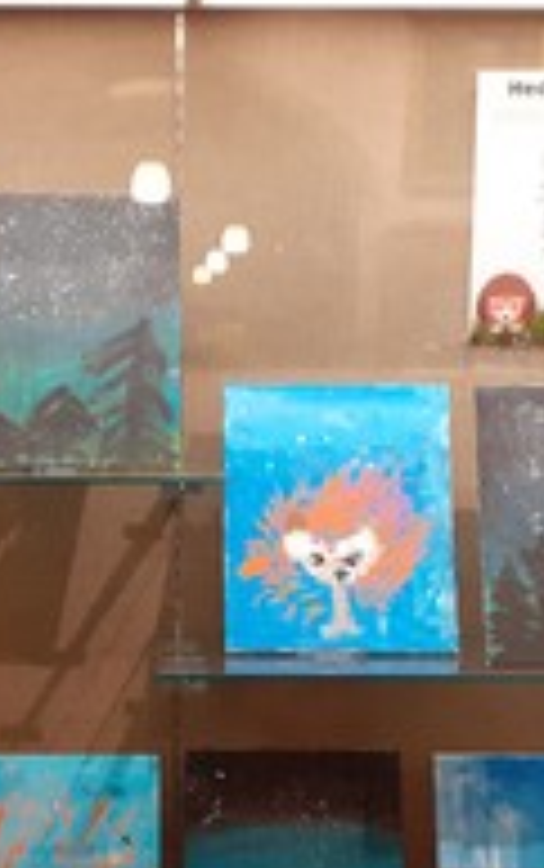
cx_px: 187
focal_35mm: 59
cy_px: 528
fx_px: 1396
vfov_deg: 34.4
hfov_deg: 22.0
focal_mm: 3.6
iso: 250
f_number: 1.9
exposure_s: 1/33
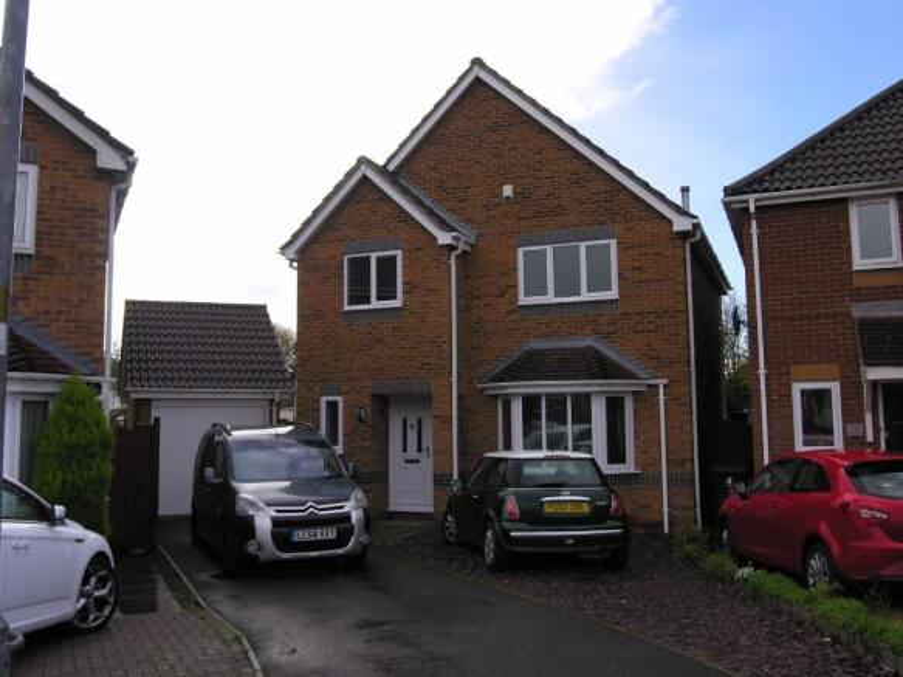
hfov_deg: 56.8
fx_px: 835
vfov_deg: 44.1
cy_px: 338
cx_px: 452
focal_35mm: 32
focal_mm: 8.1
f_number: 5.1
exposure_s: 1/176
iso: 50
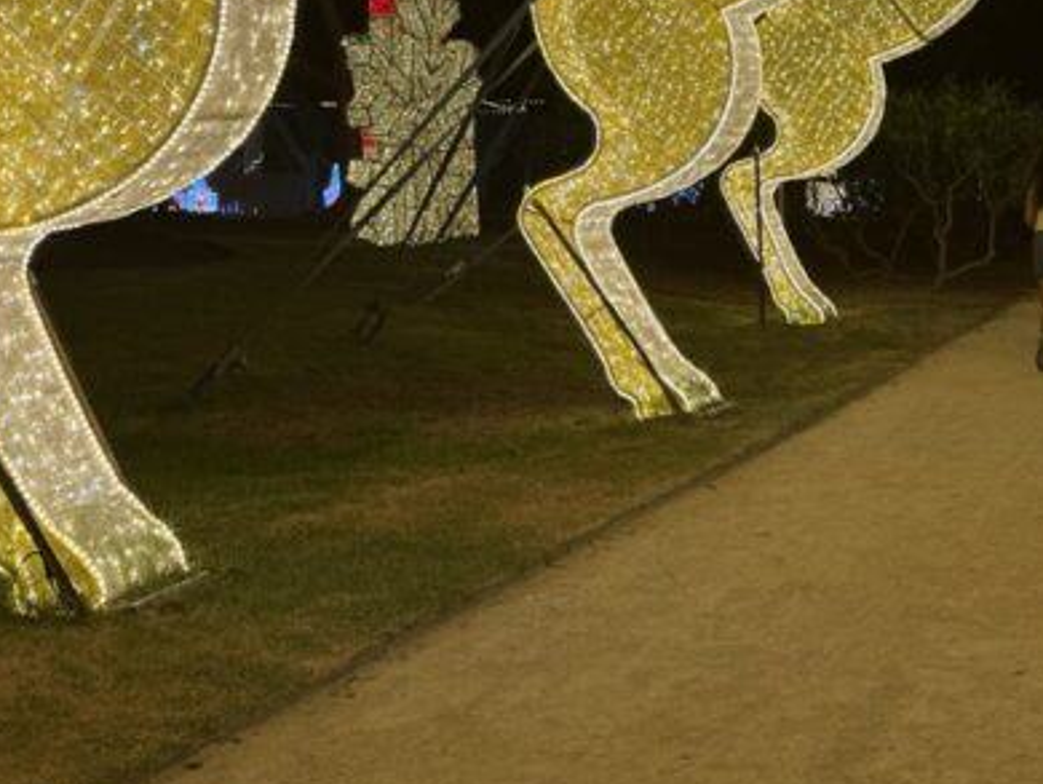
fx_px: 1899
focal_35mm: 63
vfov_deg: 21.6
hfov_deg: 29.8
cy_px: -163
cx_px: 866
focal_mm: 6.76
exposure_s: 1/100
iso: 80
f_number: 1.78
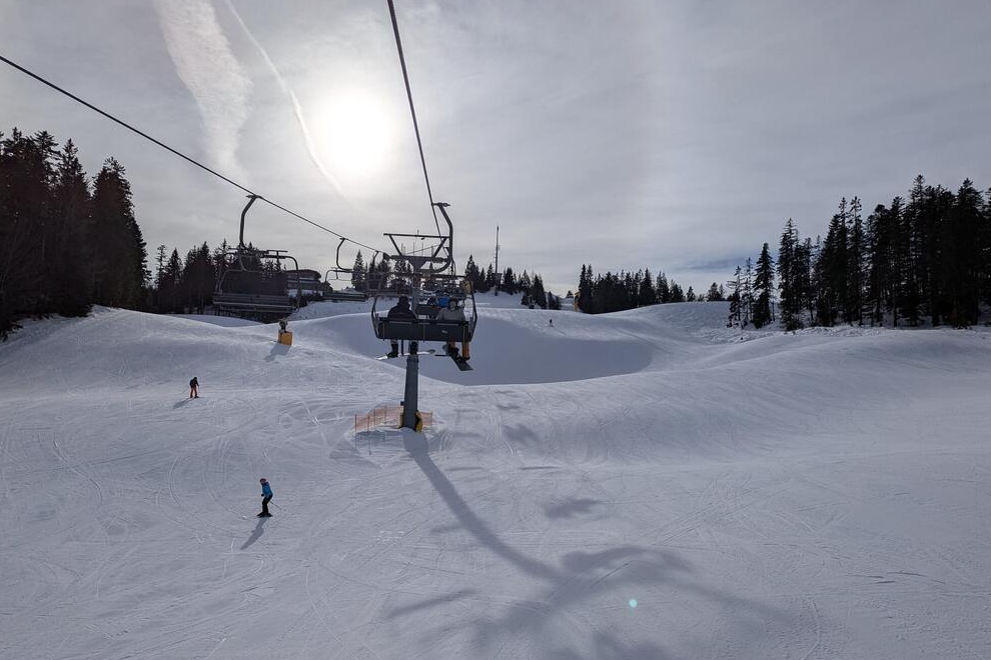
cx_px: 497
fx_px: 716
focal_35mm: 26
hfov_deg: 69.4
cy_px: 365
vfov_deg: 49.5
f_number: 1.85
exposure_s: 1/16129
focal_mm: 6.81
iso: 47
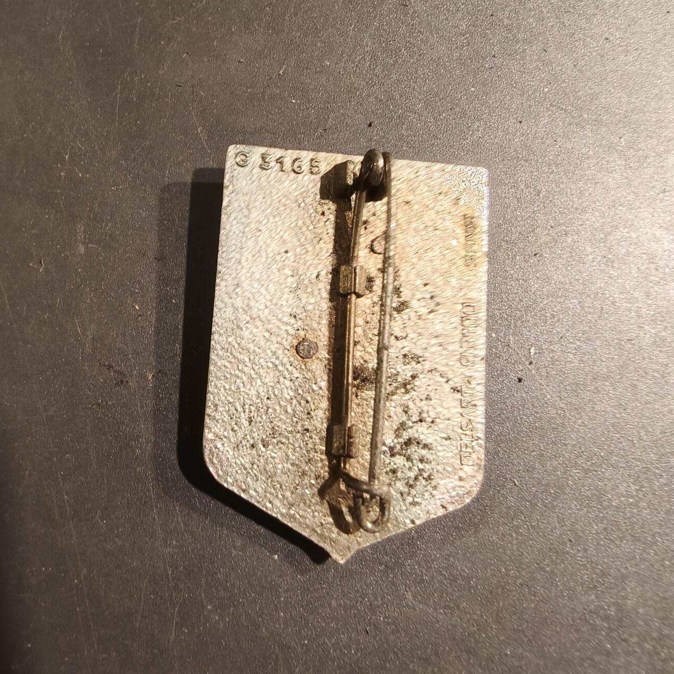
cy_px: 430
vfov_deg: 56.5
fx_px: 617
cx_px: 342
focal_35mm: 28
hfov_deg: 57.3
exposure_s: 1/50
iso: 250
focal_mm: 2.32
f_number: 2
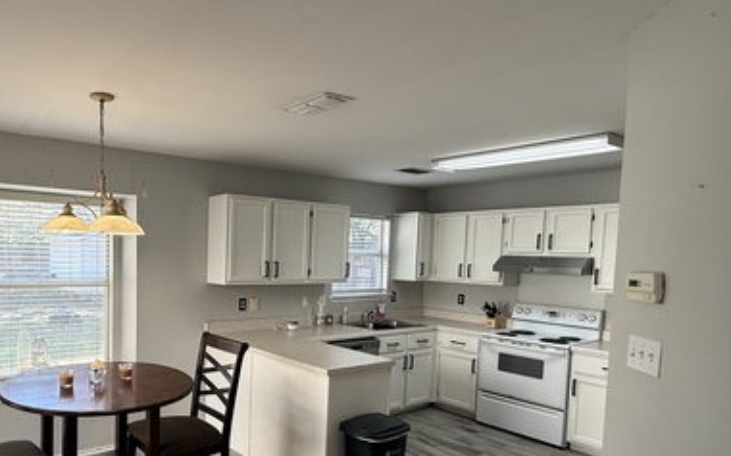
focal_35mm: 25
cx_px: 227
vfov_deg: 48.7
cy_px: 287
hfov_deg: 69.9
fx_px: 498
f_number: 2.2
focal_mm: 2.22
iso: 100
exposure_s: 1/120
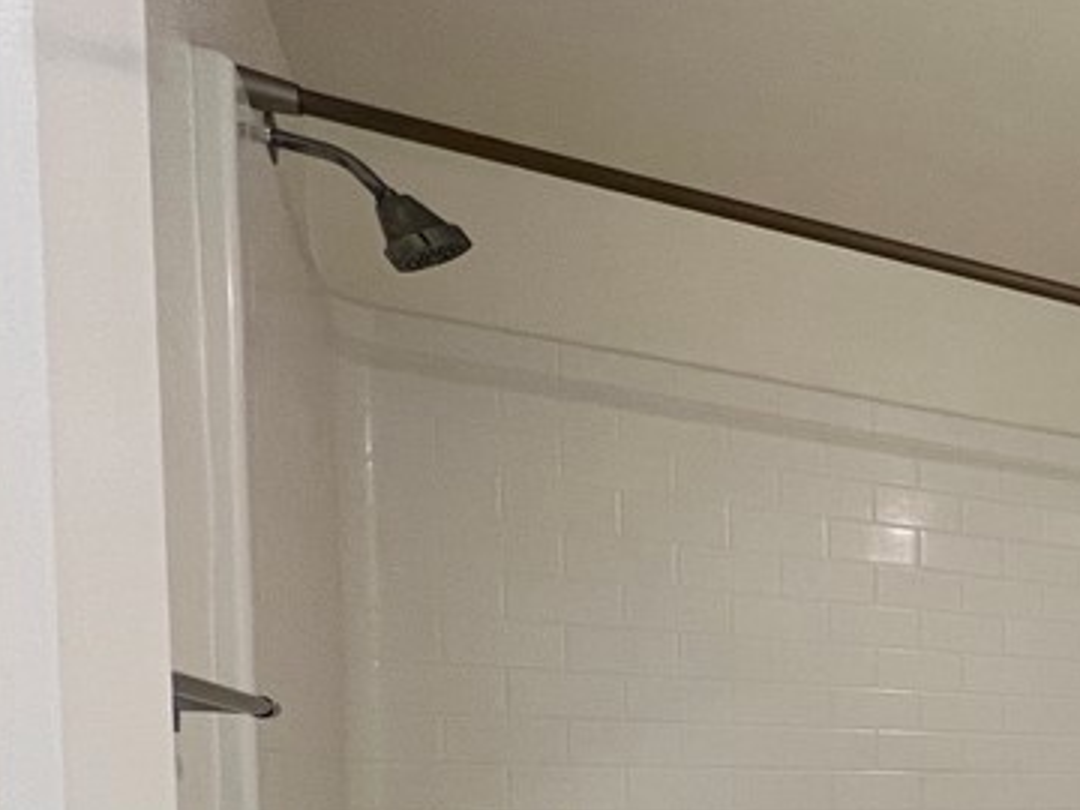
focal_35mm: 37
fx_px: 1154
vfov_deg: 34.4
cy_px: 849
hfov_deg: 32.3
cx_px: 1503
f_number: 1.8
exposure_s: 1/60
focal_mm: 1.57
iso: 125
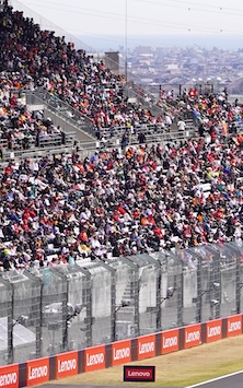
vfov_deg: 6.5
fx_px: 3432
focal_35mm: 324
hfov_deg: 4.0
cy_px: 189
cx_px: 299
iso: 100
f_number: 5
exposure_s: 1/640
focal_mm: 94
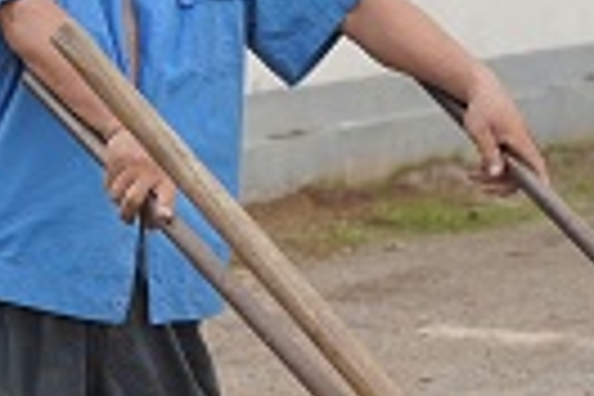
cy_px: 410
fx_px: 4389
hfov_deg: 7.7
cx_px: 248
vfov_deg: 5.2
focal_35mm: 266
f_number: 4
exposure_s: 1/160
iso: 160
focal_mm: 55
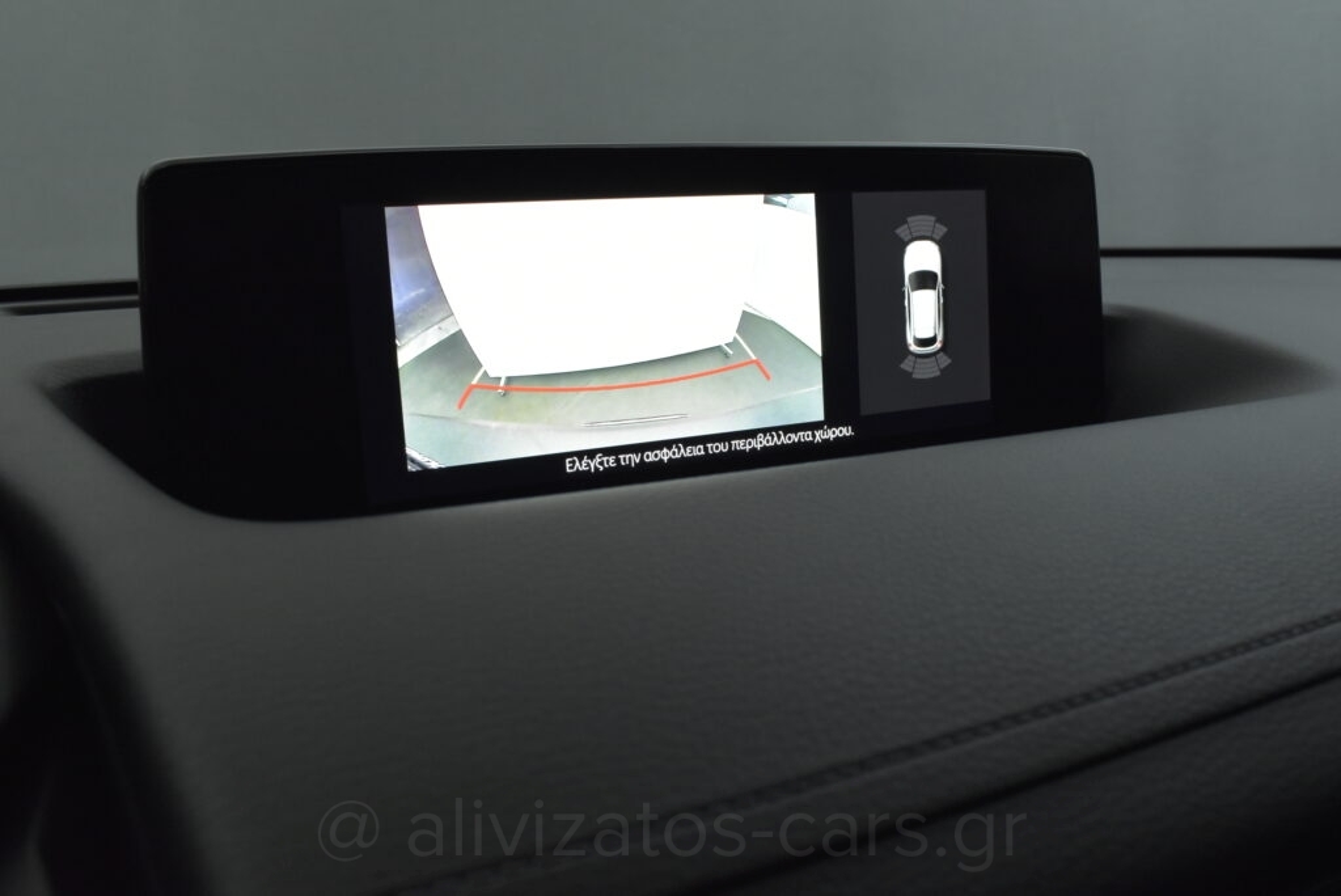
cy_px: 448
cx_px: 670
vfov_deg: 41.8
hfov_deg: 59.5
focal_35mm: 32
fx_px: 1174
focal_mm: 21
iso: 1600
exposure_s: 1/100
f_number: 9
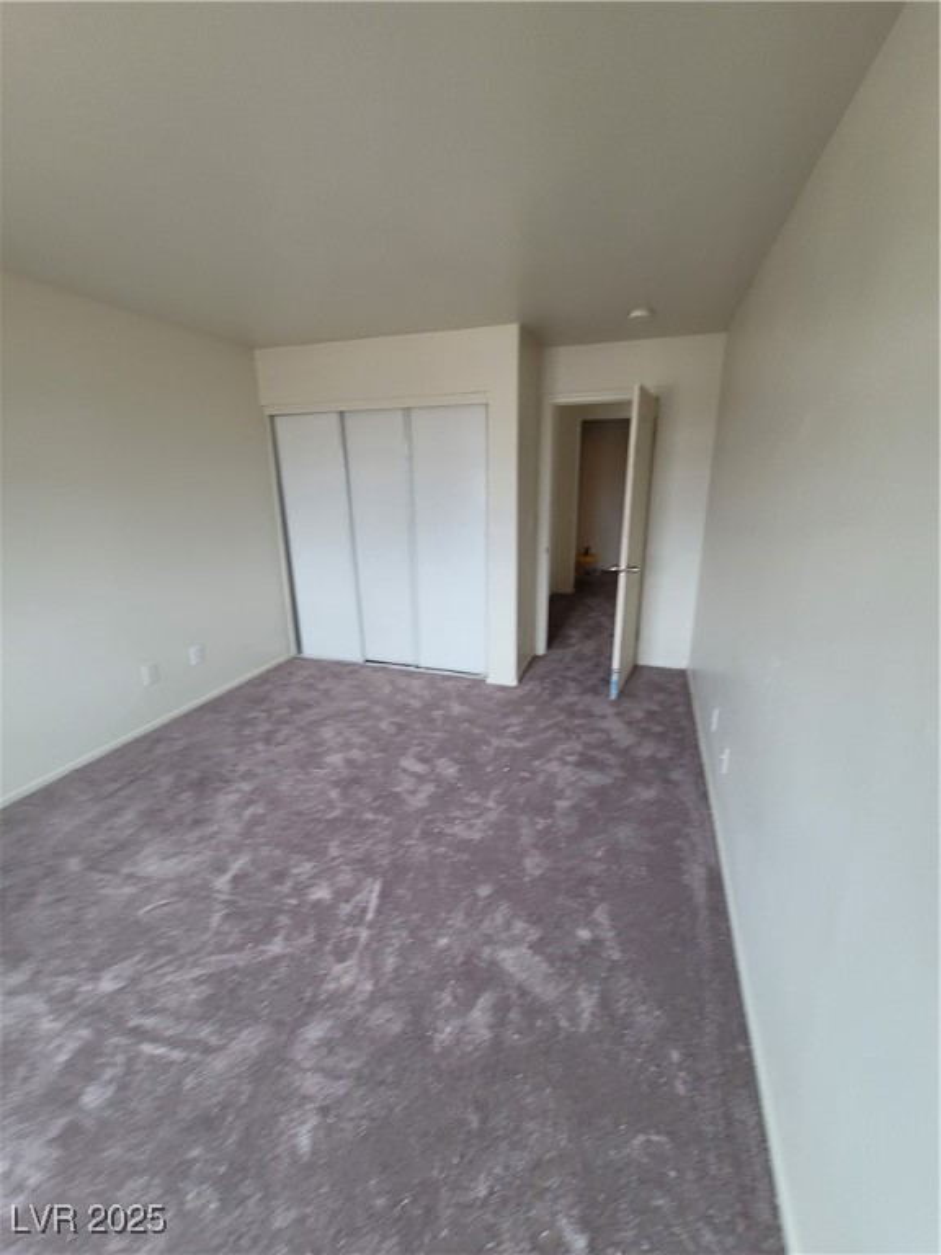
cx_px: 470
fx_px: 471
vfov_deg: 106.2
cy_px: 628
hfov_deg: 89.9
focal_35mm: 13
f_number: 2.2
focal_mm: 2.2
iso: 80
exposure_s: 1/60
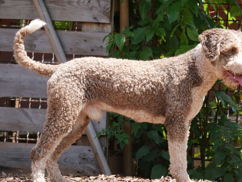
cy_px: 82
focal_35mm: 500
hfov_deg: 4.0
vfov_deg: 3.0
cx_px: 134
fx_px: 3496
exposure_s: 1/500
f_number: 5.1
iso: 250
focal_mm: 218
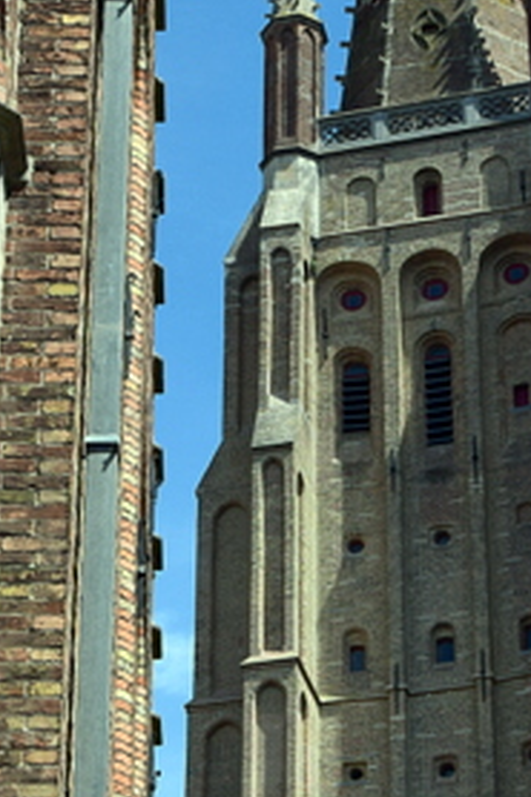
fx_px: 2680
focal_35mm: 121
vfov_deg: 16.8
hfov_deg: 11.3
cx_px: 462
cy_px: 651
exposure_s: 1/125
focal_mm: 28
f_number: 9
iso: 125
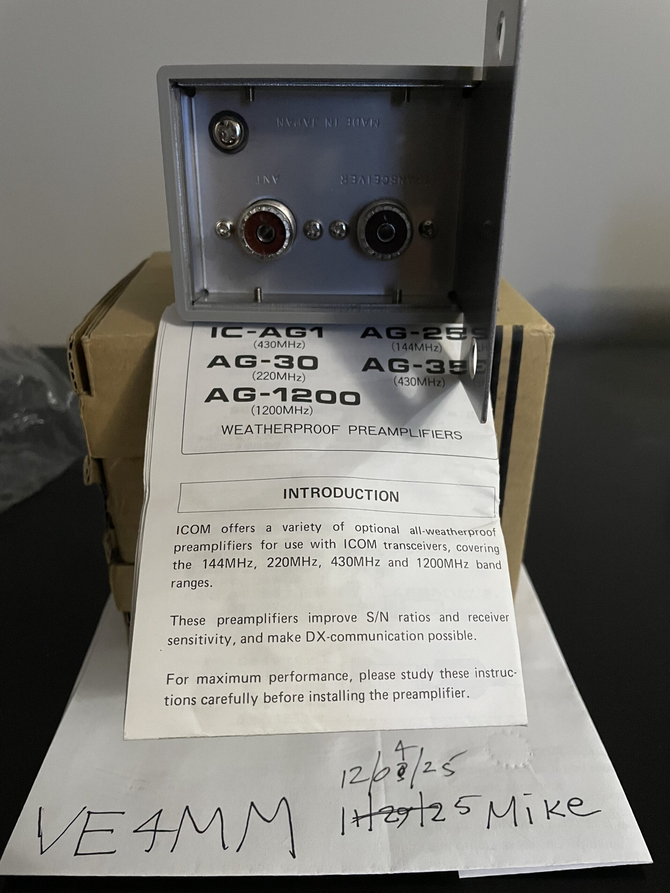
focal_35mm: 26
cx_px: 335
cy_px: 446
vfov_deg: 67.3
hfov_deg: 53.1
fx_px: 671
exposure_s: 1/40
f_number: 1.6
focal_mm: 4.2
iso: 500
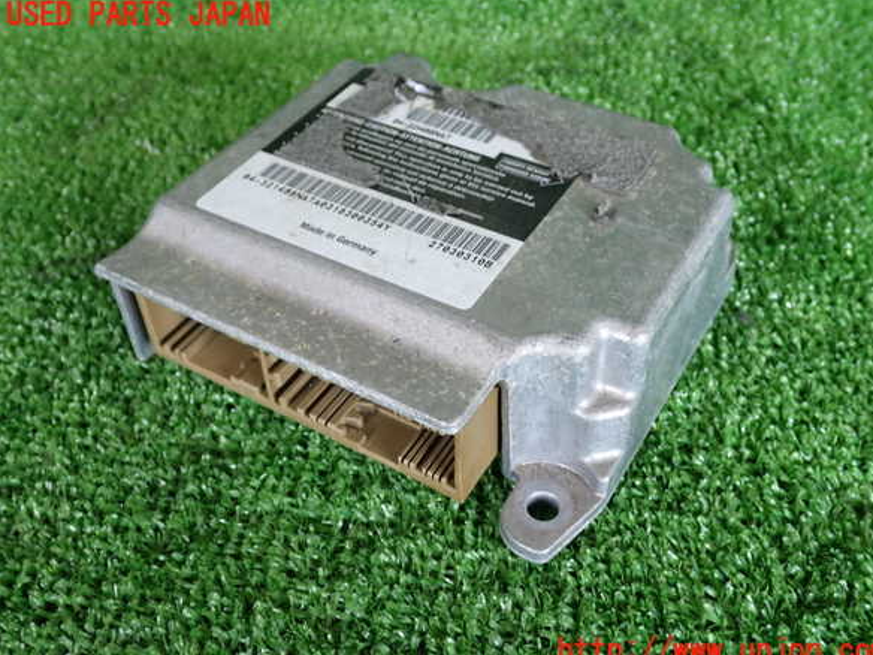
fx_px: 933
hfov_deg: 50.1
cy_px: 333
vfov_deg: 38.7
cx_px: 447
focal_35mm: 37
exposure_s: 1/80
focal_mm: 6.37
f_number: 2.5
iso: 200
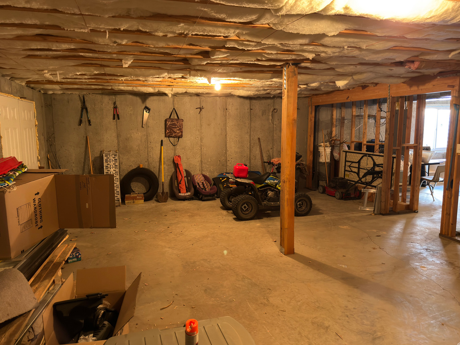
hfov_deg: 69.4
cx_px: 225
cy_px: 169
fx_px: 332
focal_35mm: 25
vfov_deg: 54.9
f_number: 1.78
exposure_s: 1/24
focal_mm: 6.76
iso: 640
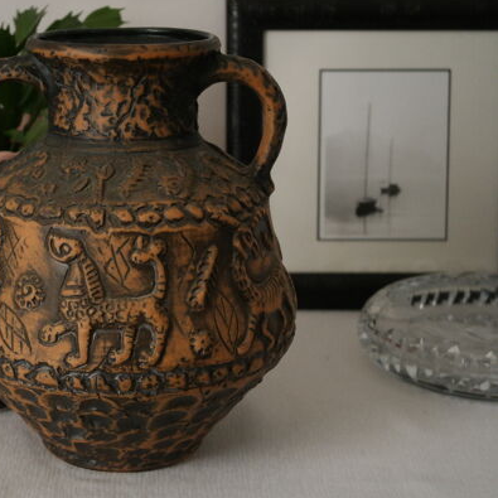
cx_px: 122
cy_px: 247
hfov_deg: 19.4
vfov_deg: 19.5
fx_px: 1449
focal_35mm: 89
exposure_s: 1/30
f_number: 5.6
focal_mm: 45
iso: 1600
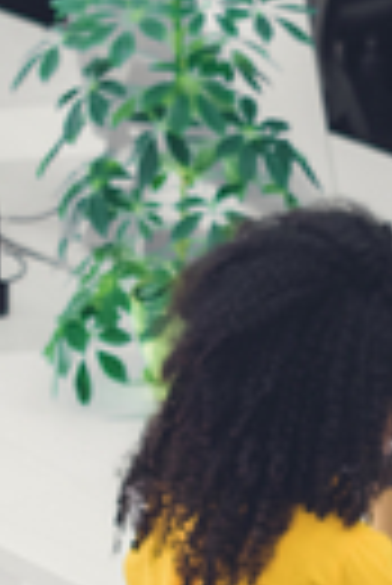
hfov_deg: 4.5
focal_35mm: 308
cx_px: 435
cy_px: 803
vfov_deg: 6.6
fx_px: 5017
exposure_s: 1/200
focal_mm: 40
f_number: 3.2
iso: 80
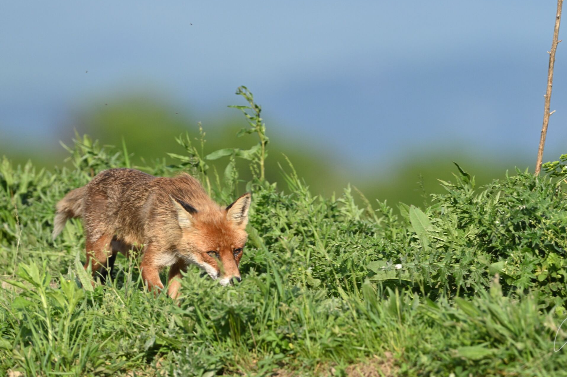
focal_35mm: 876
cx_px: 331
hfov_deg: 2.4
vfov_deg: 1.6
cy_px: 142
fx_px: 13787
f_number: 8
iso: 1400
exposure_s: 1/2500
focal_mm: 700
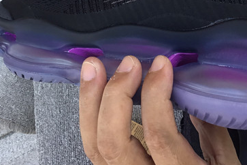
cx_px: 122
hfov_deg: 25.4
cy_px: -22
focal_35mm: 80
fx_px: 549
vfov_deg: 16.5
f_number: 2.4
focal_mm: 3.3
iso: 25
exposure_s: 1/103
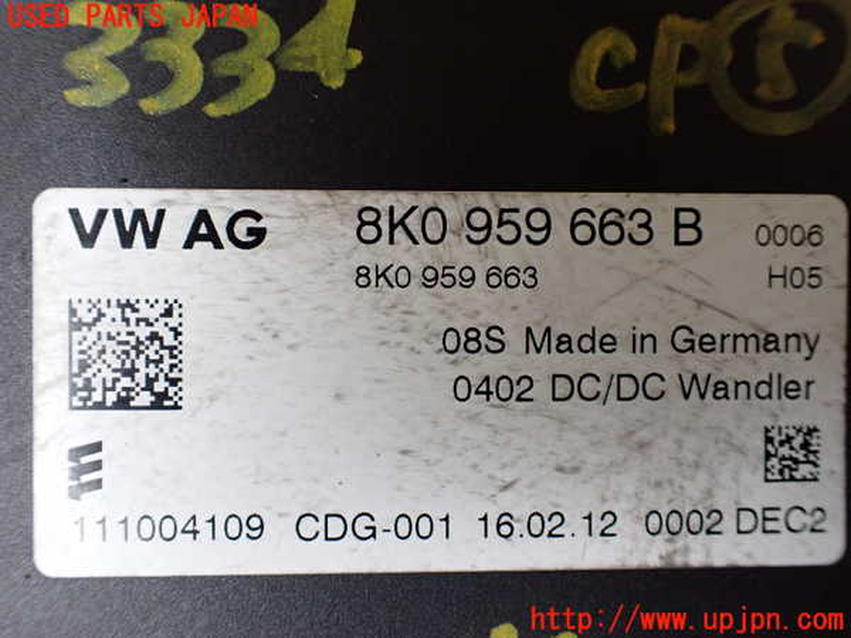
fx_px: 738
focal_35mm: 30
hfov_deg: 60.0
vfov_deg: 46.8
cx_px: 426
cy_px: 319
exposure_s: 1/125
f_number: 2.3
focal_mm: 5.4
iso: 640
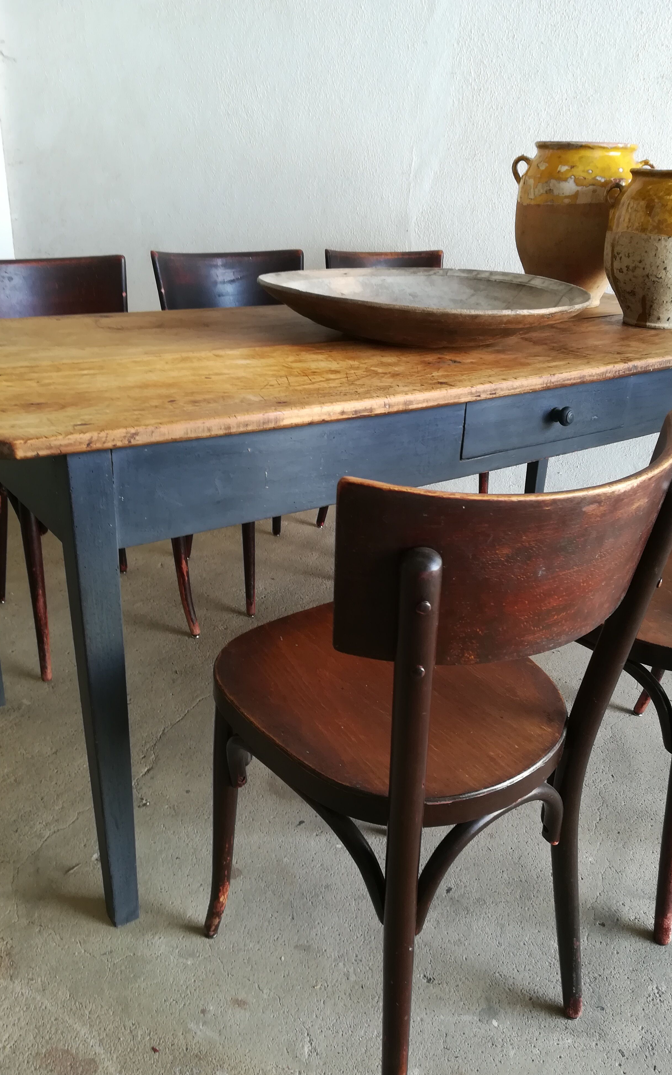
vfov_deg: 66.5
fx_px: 821
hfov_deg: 44.5
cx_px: 371
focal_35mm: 28
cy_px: 541
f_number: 2.2
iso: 80
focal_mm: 3.83
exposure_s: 1/33.3
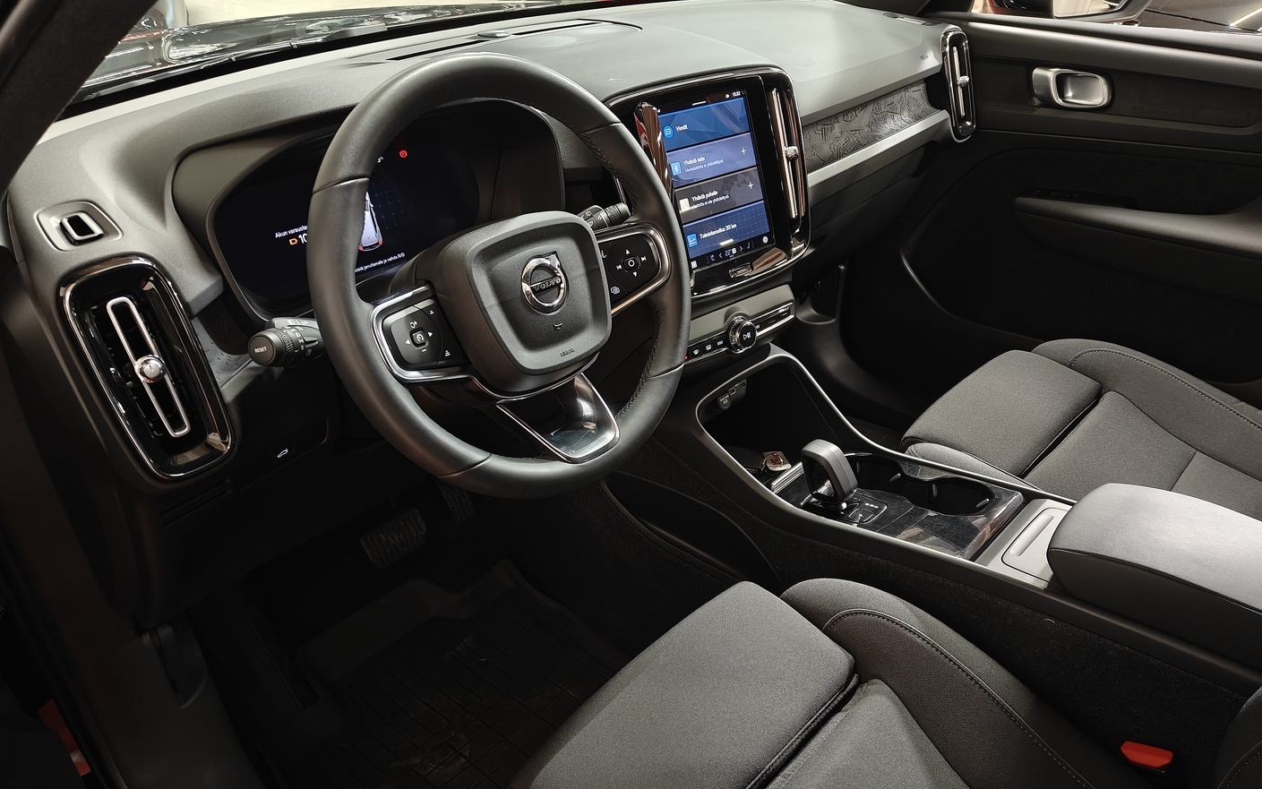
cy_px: 428
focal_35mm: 26
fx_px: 894
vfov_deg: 47.6
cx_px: 639
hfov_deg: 70.4
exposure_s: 1/33
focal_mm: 5.59
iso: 1600
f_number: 1.8
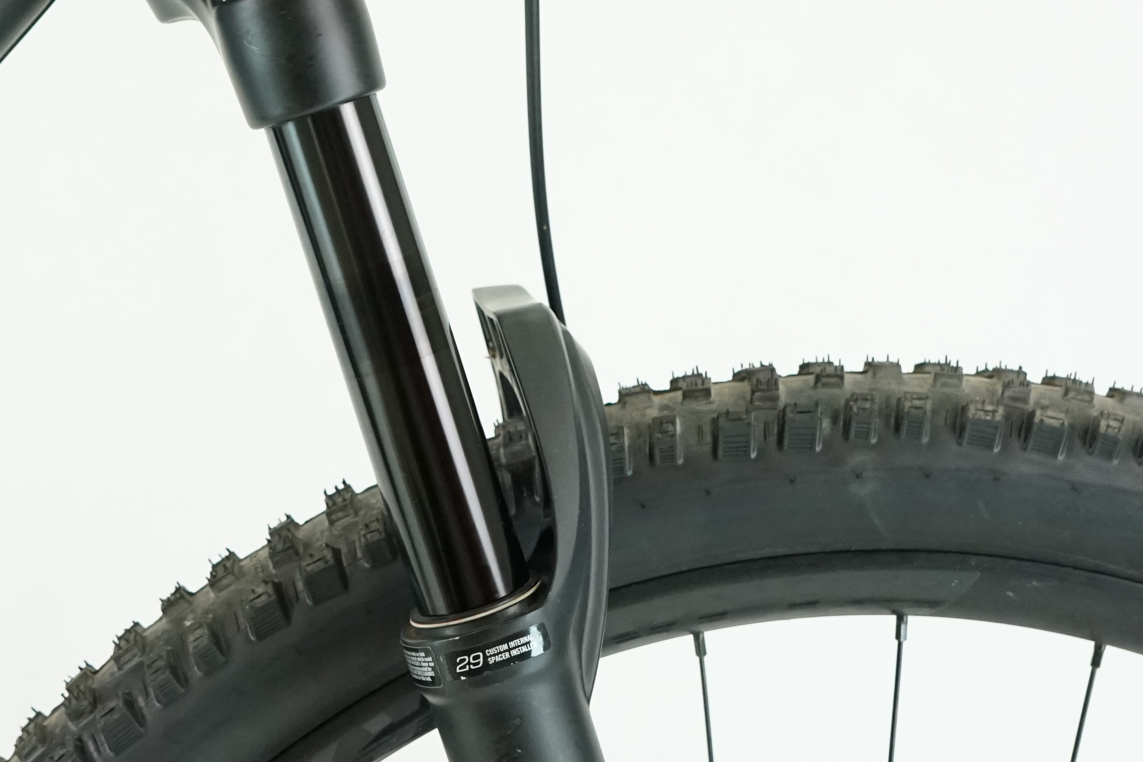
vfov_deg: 18.5
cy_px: 172
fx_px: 2318
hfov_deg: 27.5
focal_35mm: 73
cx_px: 350
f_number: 5.6
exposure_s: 1/200
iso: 2500
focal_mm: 31
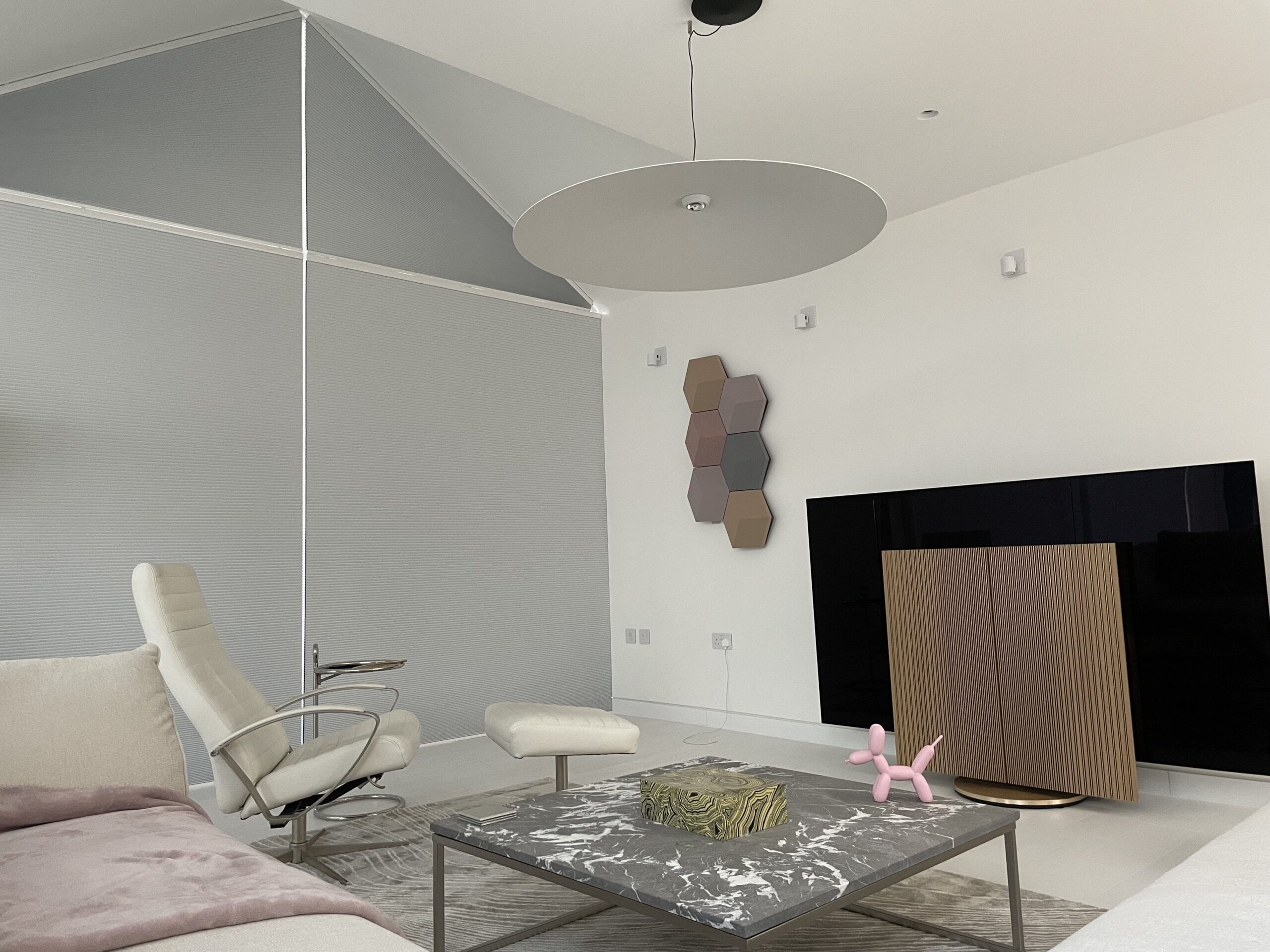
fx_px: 954
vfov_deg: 53.1
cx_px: 635
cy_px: 476
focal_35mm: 26
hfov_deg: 67.3
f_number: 1.6
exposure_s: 1/60
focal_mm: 4.2
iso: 250
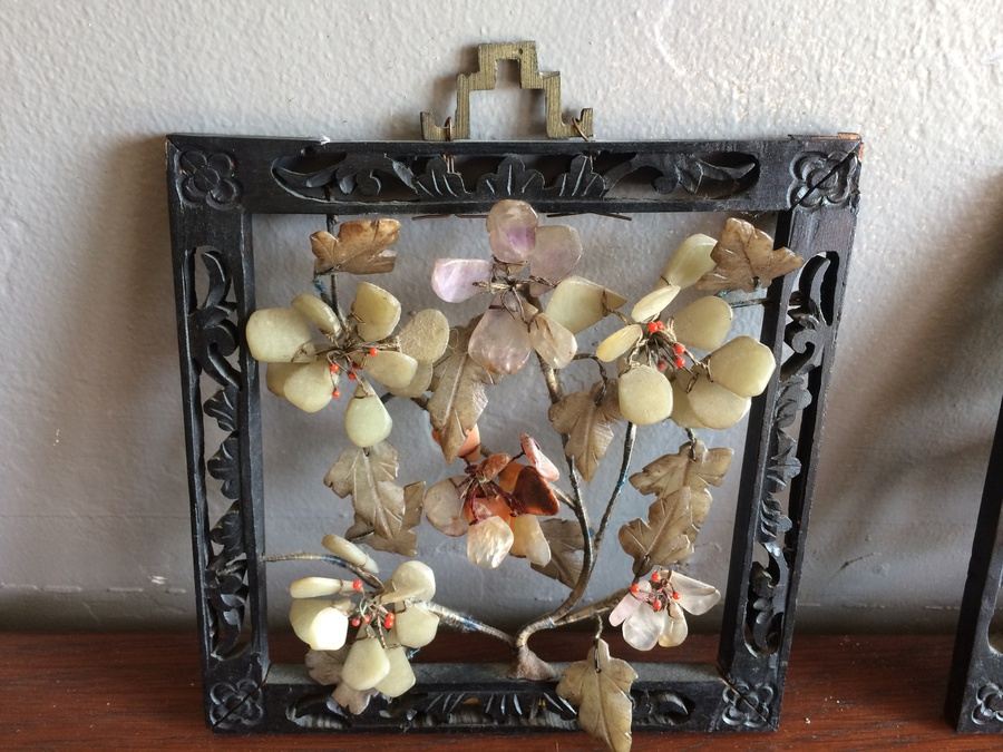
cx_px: 502
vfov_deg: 46.8
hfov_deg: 60.0
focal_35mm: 30
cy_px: 376
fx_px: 869
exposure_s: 1/30
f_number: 2.2
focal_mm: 4.12
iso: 50
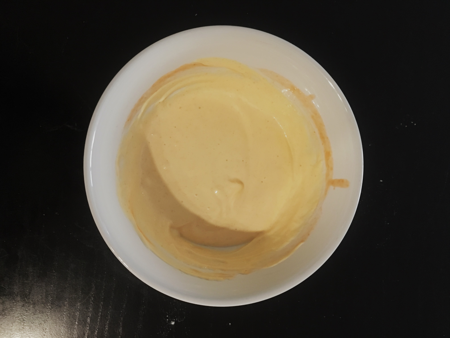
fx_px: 377
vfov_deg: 48.2
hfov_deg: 61.7
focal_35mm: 29
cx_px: 225
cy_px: 169
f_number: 2.2
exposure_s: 1/15
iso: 250
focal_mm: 4.15
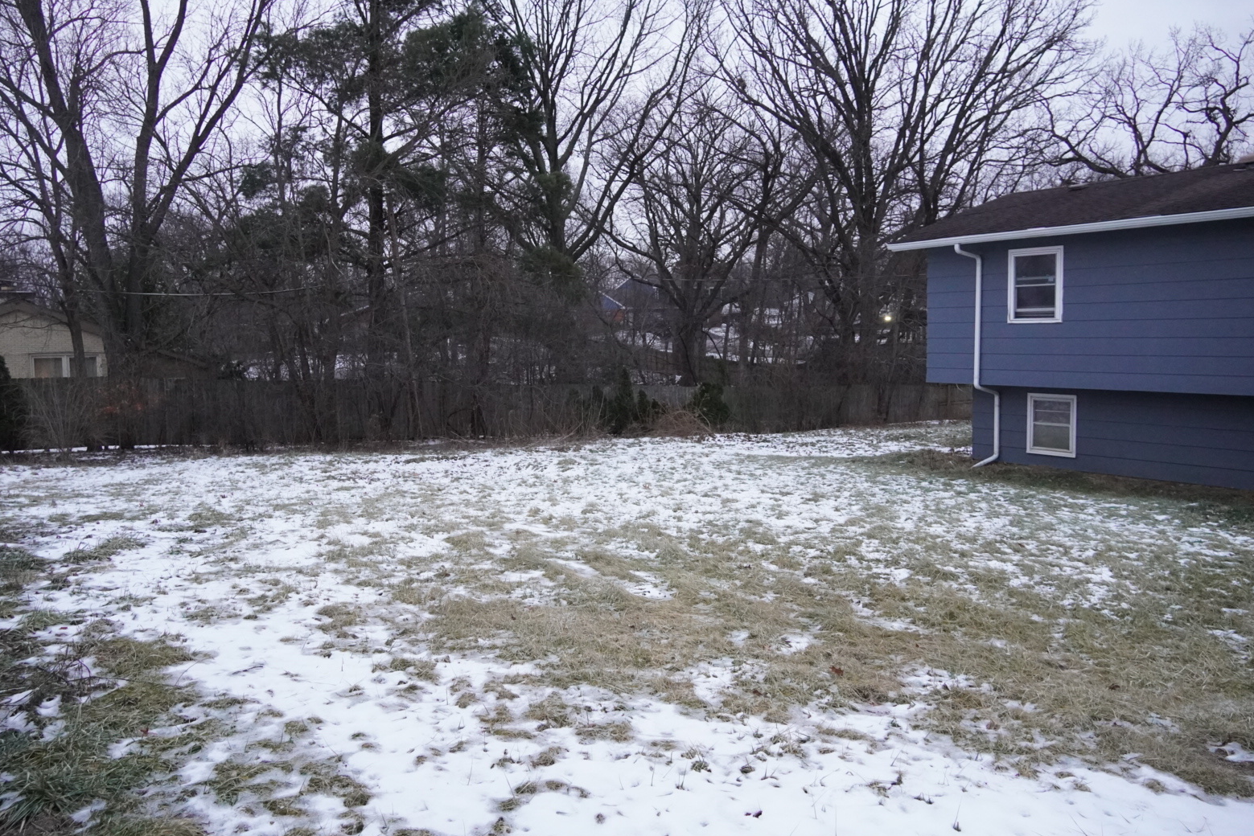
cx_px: 619
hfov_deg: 65.5
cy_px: 405
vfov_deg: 46.4
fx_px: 975
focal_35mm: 28
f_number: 4
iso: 3200
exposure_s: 1/250
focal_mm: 18
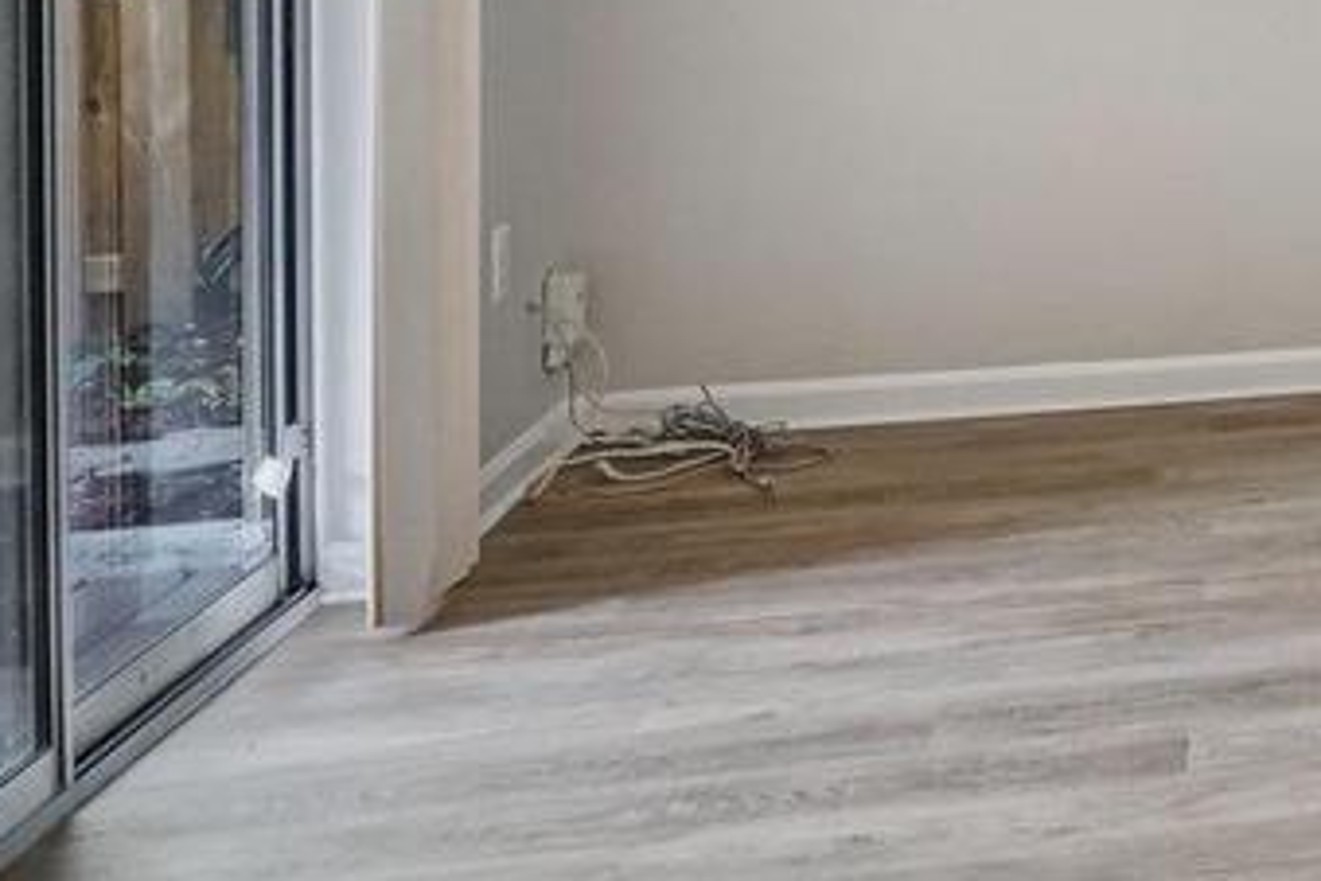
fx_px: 2495
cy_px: -238
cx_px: 2474
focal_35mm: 68
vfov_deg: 18.7
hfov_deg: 20.0
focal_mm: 16
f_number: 8
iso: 1250
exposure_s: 1/640
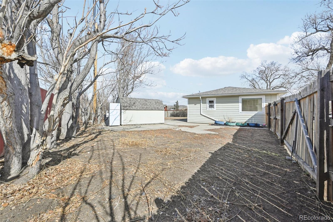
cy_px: 111
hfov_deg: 104.3
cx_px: 166
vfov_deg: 81.2
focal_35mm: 14
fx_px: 129
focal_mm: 14
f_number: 11
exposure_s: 1/80
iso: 64
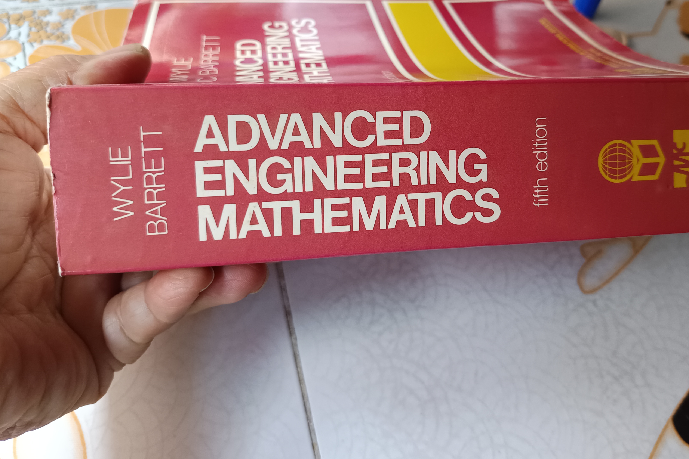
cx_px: 407
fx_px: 593
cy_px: 153
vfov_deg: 41.8
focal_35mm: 31
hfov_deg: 59.9
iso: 501
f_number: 1.7
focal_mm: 5.31
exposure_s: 1/50
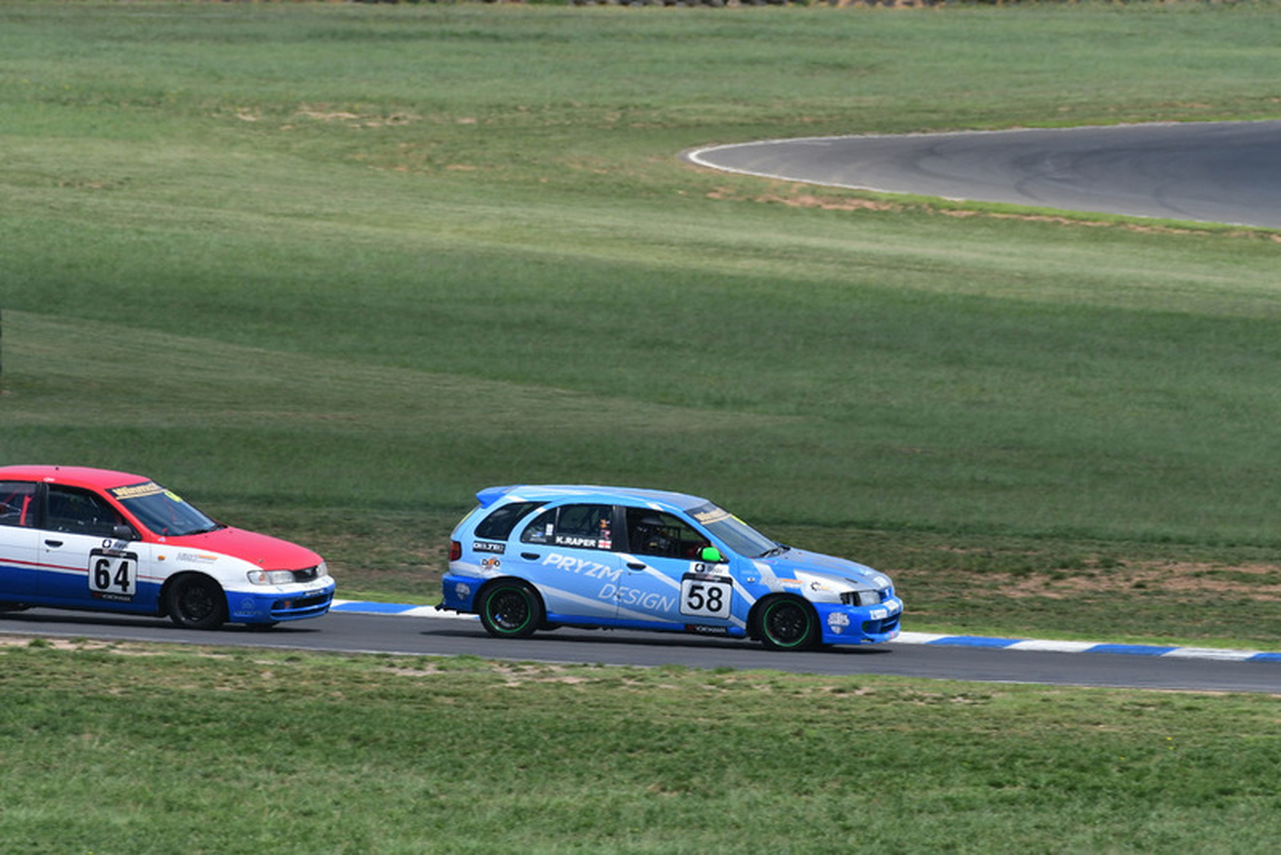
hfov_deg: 2.7
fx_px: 26696
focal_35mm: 750
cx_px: 640
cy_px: 428
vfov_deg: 1.8
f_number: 10
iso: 250
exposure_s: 1/640
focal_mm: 500
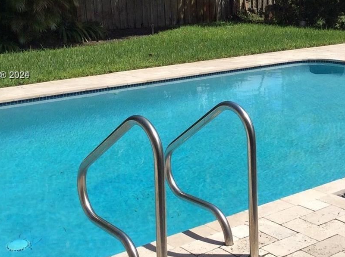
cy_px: 76
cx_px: 237
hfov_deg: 30.0
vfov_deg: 22.7
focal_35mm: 64
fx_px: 637
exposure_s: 1/2203
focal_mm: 3.3
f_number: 2.4
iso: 32
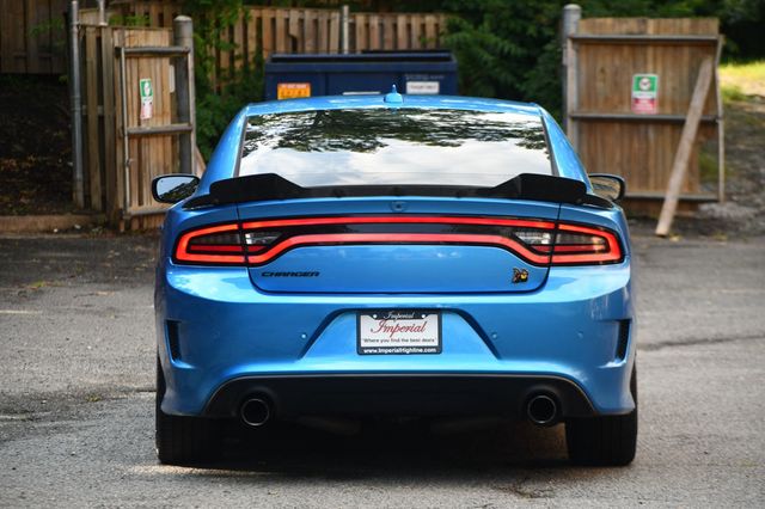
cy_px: 254
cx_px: 382
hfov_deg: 11.0
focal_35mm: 187
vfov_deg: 7.3
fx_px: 3972
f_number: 5.6
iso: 220
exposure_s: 1/250
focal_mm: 125
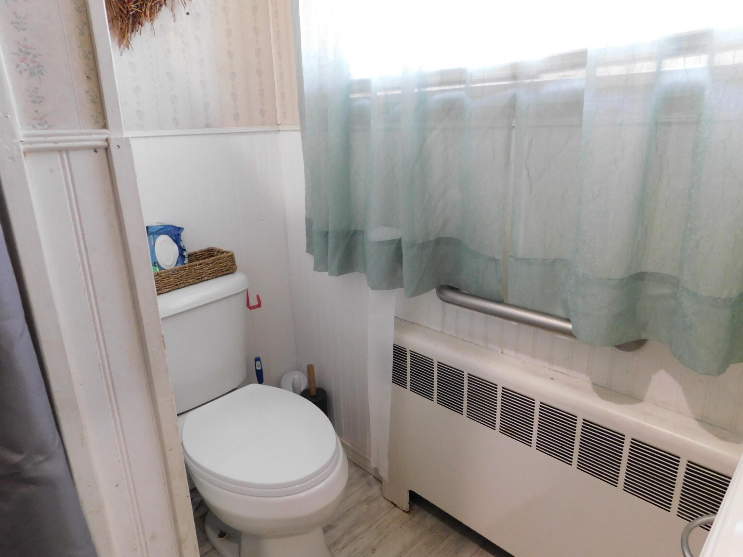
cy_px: 278
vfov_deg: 58.9
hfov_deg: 73.9
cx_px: 372
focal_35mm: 23
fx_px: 494
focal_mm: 4
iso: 400
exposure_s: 1/25
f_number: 3
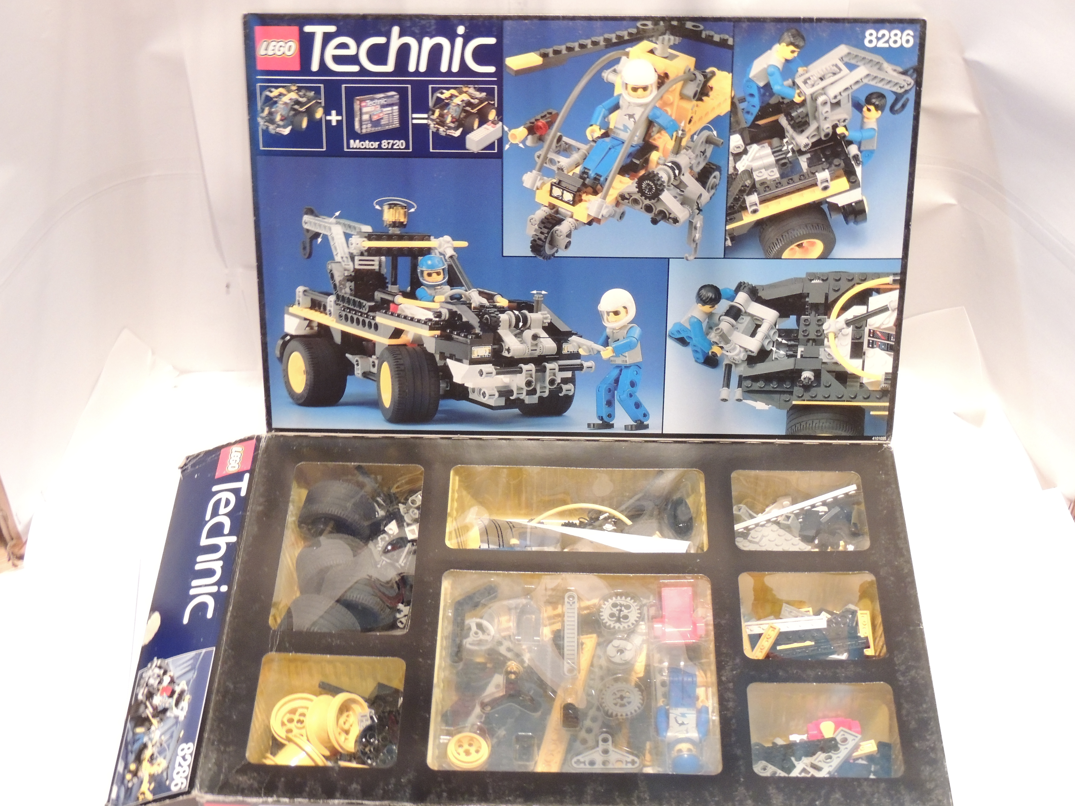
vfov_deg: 29.1
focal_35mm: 50
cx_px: 538
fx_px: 1553
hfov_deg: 38.2
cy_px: 403
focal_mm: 8.9
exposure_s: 1/6
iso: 800
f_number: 3.6
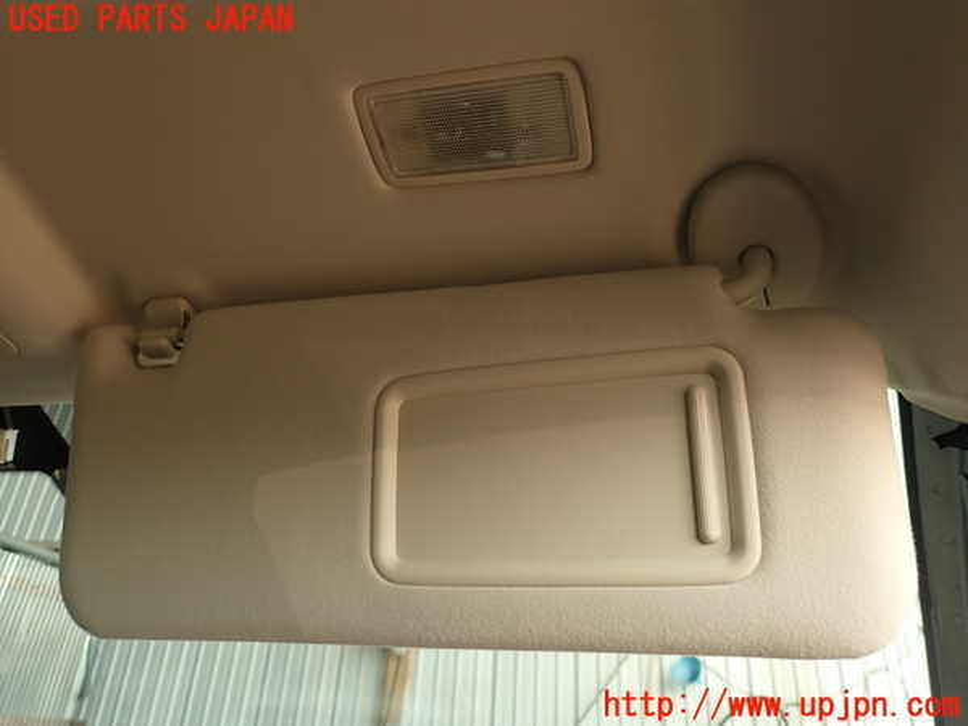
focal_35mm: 25
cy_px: 363
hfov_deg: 69.4
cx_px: 484
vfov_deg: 54.9
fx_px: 699
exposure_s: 1/80
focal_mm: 4.5
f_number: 2.8
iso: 100
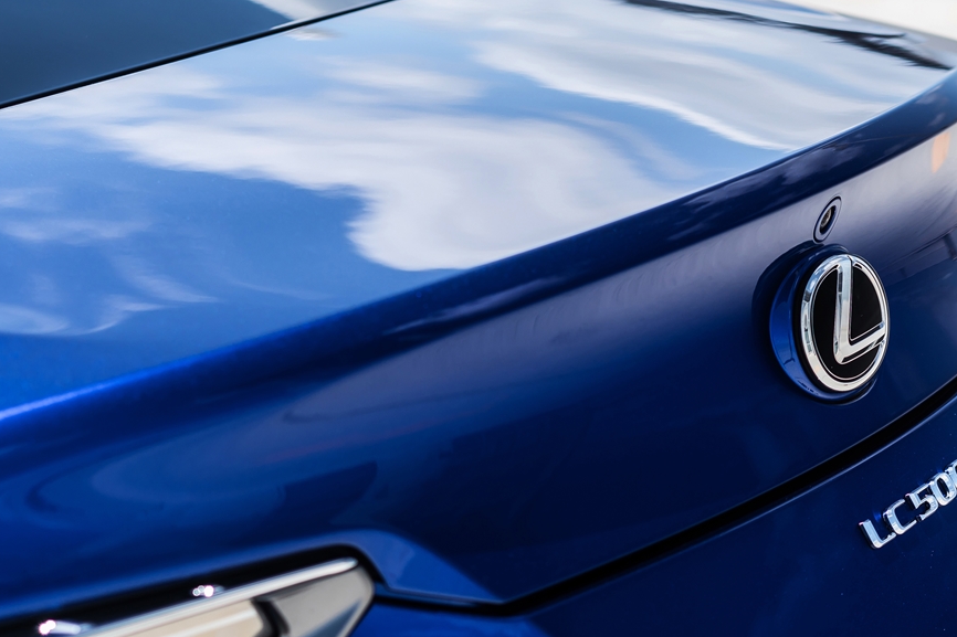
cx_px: 560
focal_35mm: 122
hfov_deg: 16.8
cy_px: 448
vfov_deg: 11.2
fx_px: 3242
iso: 100
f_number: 3.2
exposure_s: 1/640
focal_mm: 55
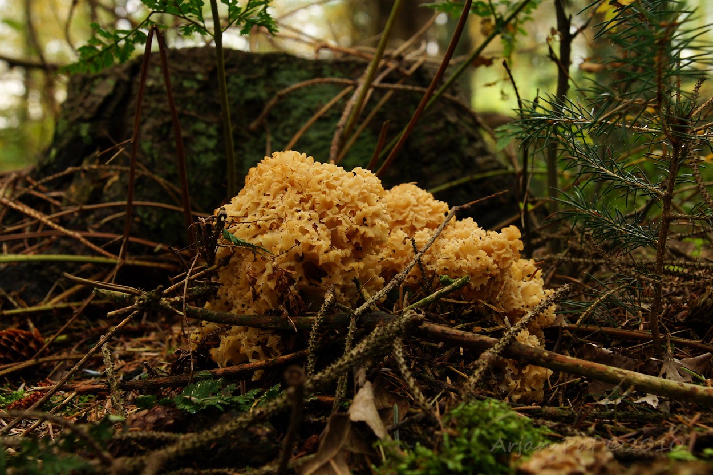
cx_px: 356
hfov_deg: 43.6
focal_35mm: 45
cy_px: 238
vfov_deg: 29.9
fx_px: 891
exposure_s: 1/8
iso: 400
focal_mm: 30
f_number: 7.1
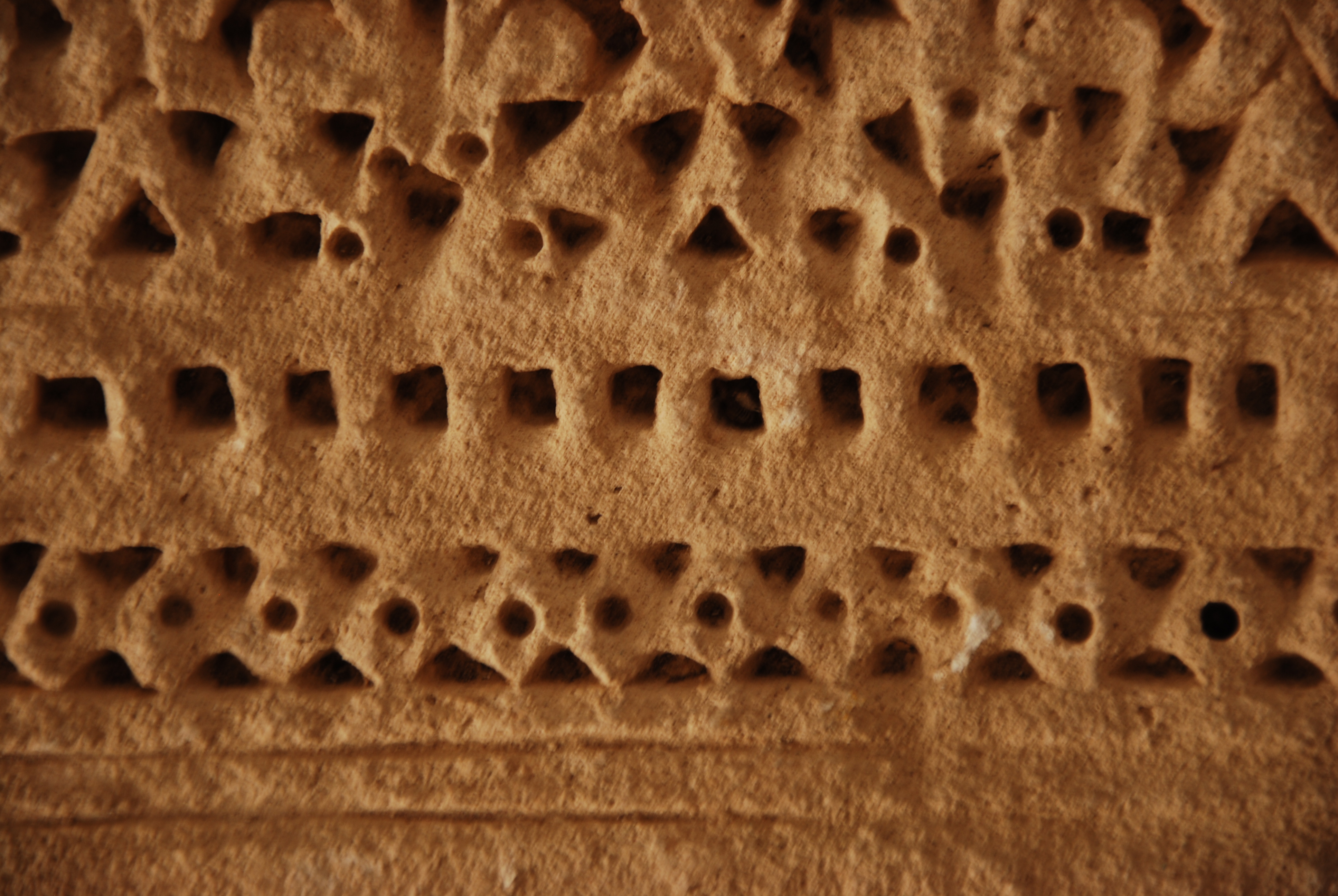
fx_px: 5861
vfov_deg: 8.7
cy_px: 448
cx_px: 669
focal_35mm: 158
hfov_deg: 13.0
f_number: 5.6
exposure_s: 1/3
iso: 100
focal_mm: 105
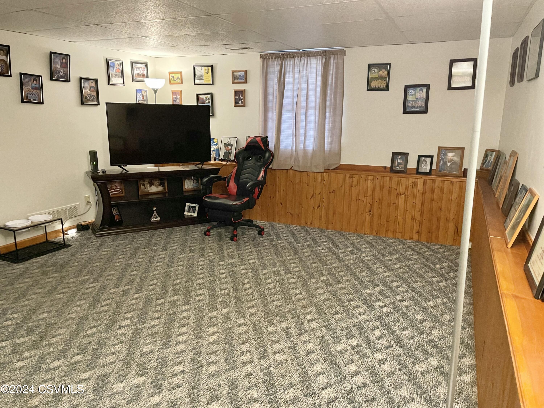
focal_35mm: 26
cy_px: 204
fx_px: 409
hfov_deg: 67.3
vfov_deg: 53.1
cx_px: 272
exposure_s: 1/30
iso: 640
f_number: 1.6
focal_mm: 4.2
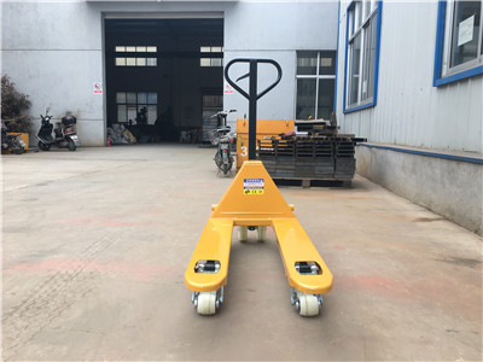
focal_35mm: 29
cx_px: 242
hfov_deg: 61.7
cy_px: 181
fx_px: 405
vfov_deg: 48.2
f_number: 2.2
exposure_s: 1/100
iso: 32
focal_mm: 4.15
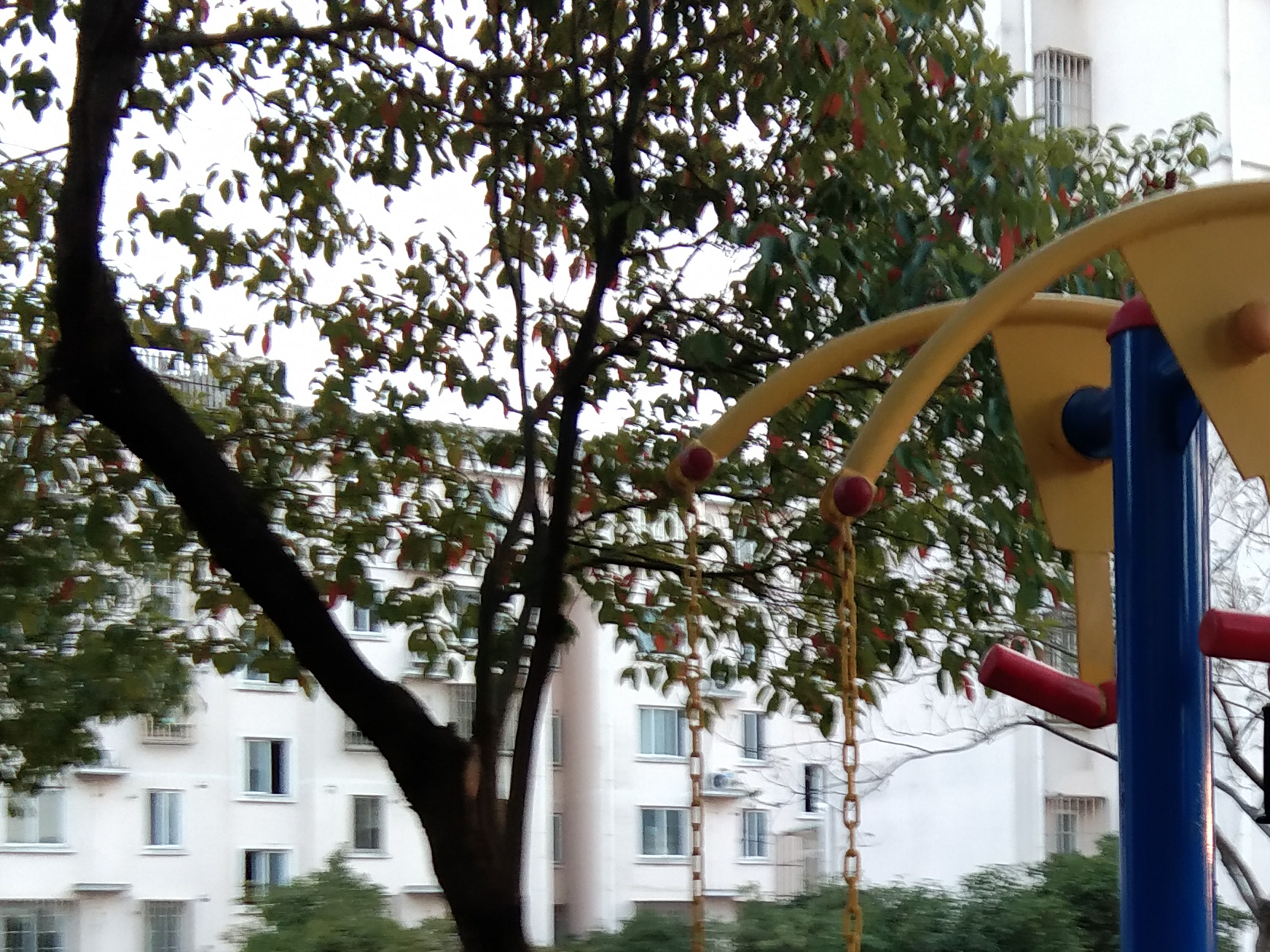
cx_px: 1214
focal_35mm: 74
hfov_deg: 25.3
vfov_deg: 19.3
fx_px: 2715
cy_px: 956
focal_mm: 3.69
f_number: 2.2
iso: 100
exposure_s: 1/50
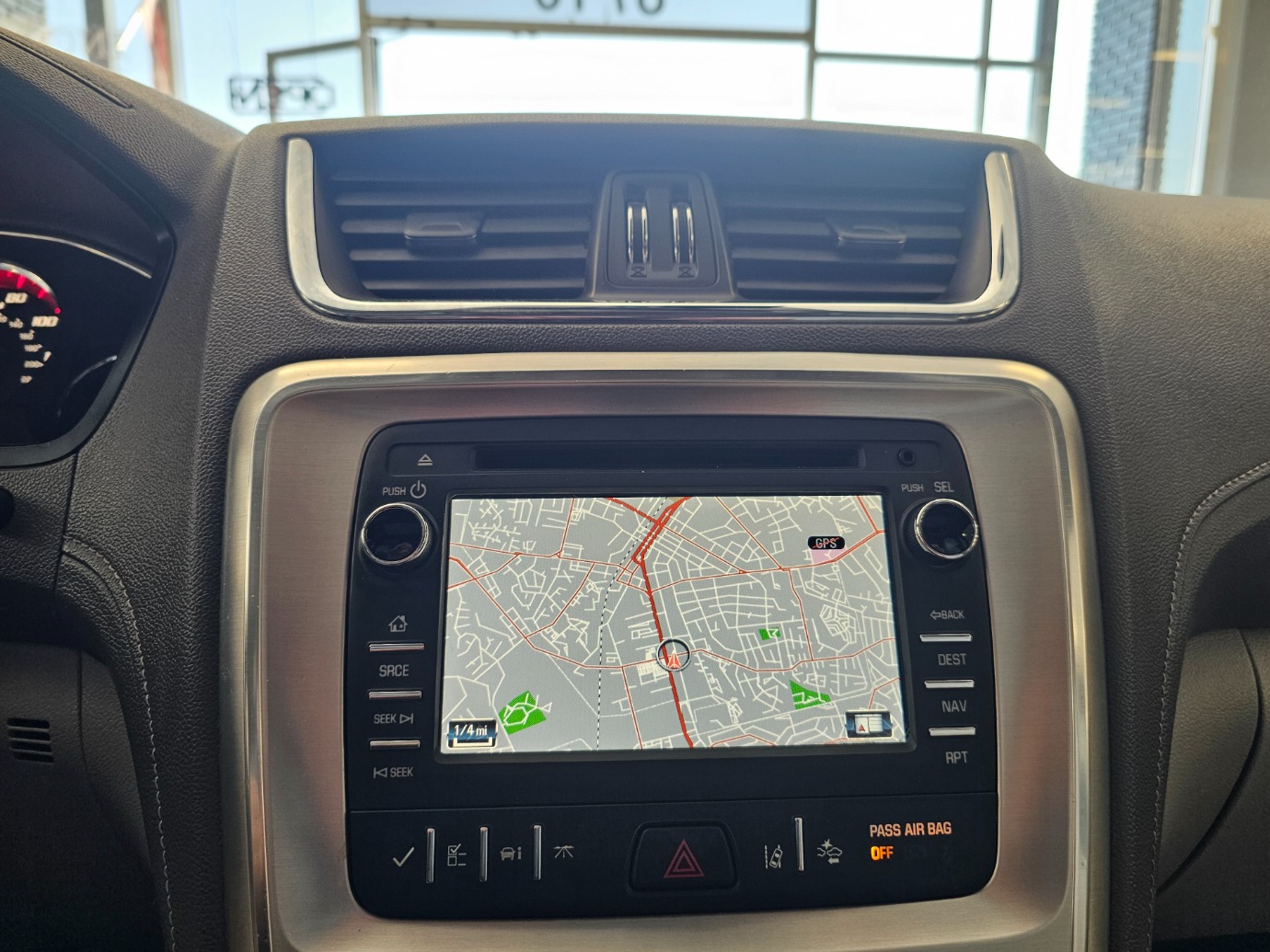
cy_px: 476
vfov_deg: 56.8
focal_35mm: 24
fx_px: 881
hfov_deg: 71.6
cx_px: 656
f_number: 1.7
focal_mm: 6.3
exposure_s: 1/120
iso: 100
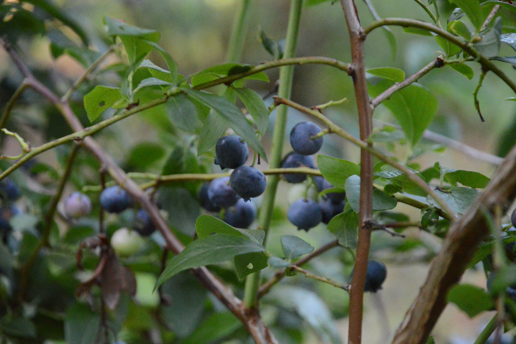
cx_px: 257
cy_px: 172
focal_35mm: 204
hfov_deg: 10.1
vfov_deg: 6.8
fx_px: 2917
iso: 6400
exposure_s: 1/1000
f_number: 5.6
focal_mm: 135
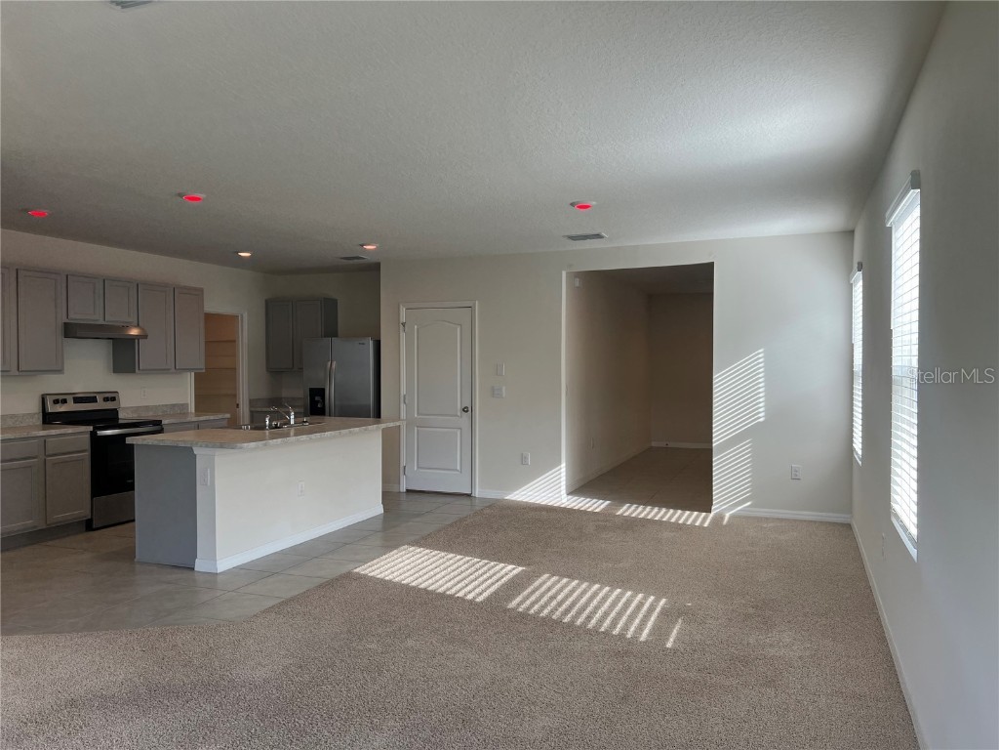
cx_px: 500
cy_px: 375
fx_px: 750
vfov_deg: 53.1
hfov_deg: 67.3
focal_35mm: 26
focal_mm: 5.7
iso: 40
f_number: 1.5
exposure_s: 1/198
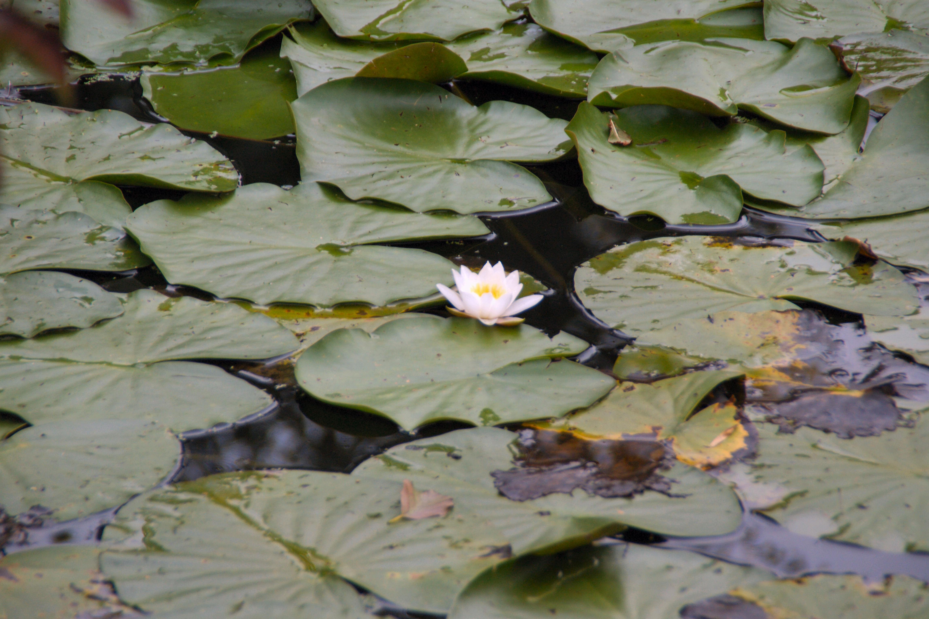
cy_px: 310
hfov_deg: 6.9
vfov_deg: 4.6
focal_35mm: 300
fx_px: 7737
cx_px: 464
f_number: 6.3
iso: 200
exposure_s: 1/320
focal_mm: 200
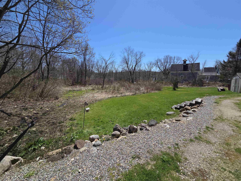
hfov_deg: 106.2
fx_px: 91
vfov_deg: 89.9
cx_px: 120
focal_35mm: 13
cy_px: 90
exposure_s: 1/2391
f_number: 2.2
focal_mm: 2.2
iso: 50
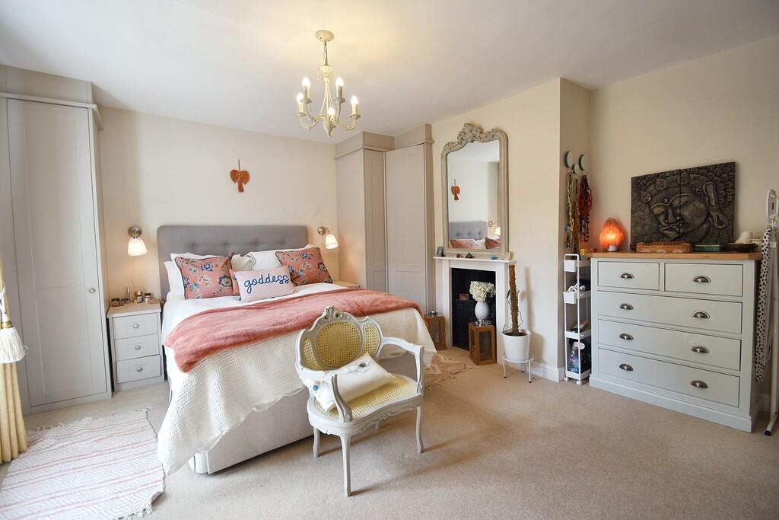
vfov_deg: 77.3
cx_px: 390
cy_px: 260
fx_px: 325
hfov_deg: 100.4
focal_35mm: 15
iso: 100
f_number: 4.5
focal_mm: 10
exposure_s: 1/40
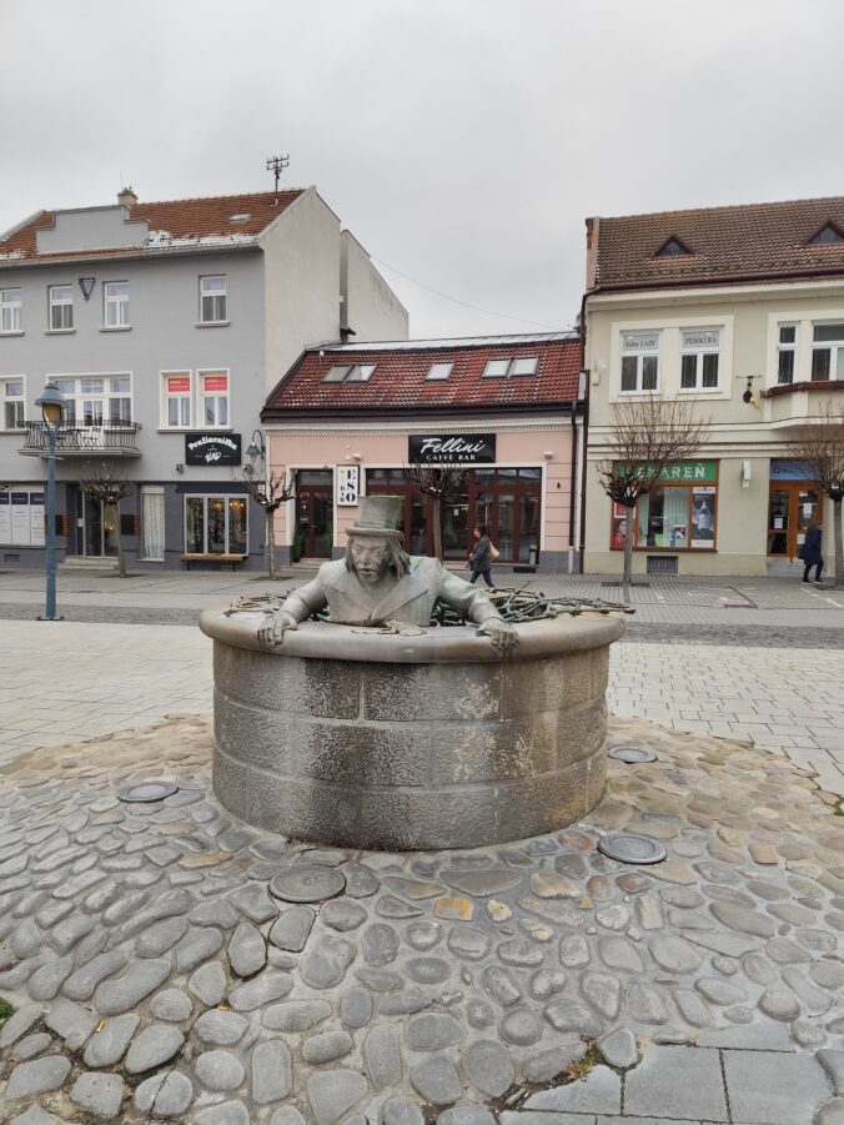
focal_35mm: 23
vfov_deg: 73.9
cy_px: 562
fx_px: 748
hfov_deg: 58.9
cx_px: 422
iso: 50
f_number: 1.65
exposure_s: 1/260
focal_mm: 6.19
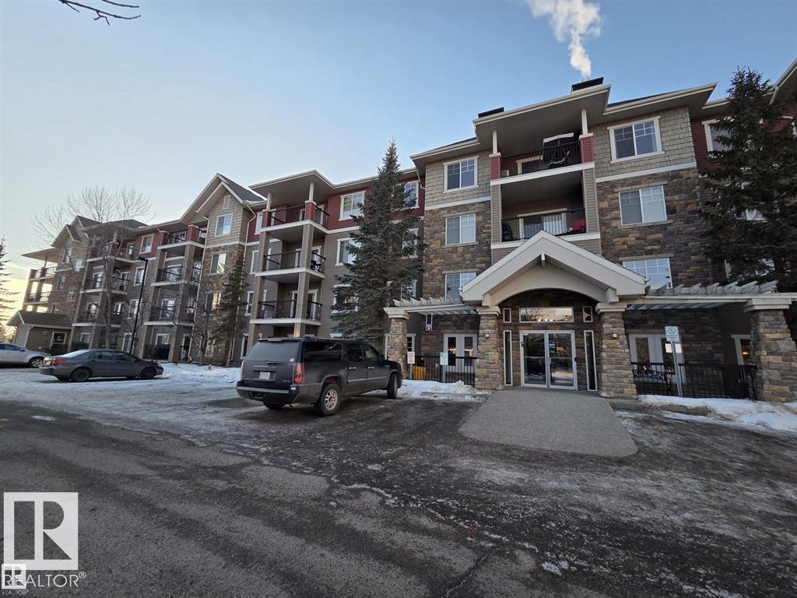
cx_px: 398
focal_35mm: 13
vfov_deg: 89.9
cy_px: 299
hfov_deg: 106.2
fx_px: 299
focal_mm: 2.2
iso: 50
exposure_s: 1/794
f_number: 2.2
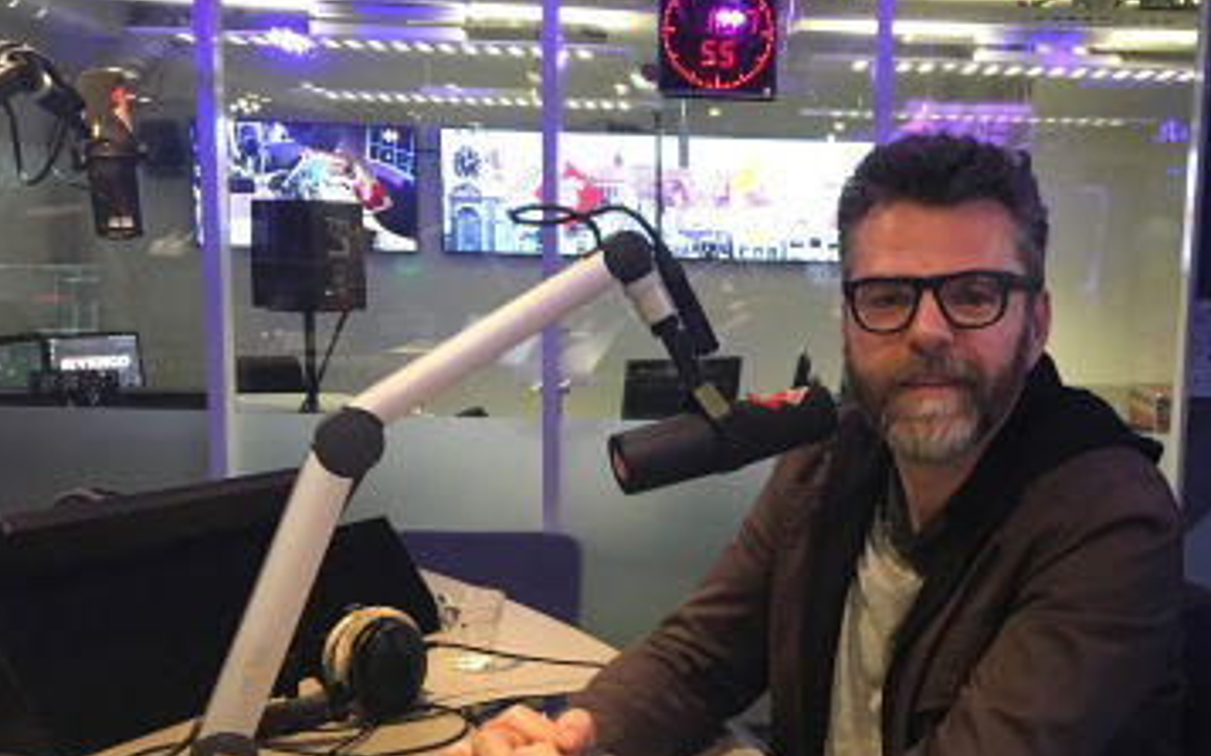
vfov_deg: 29.7
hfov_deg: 45.4
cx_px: 818
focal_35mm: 43
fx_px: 1419
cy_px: 480
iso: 320
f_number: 2.2
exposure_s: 1/17
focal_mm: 4.15
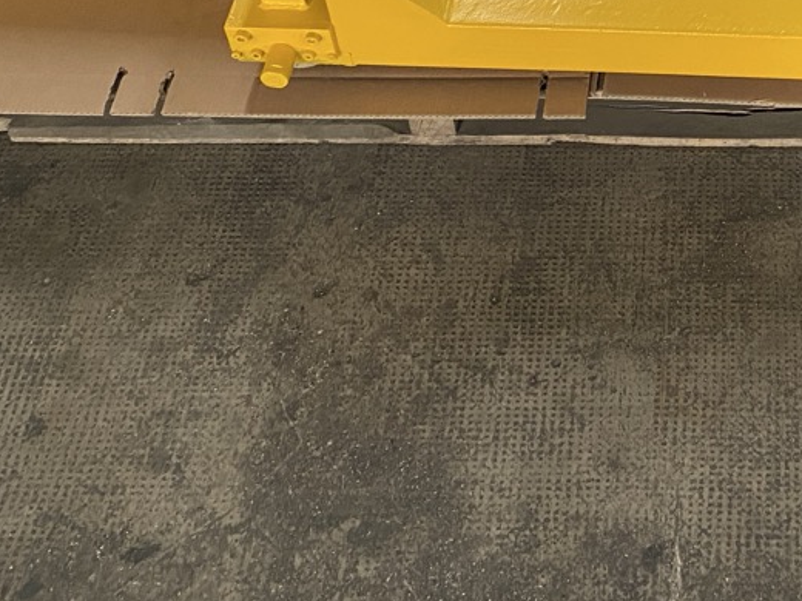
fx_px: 1483
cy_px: -108
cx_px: 733
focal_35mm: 64
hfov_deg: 29.0
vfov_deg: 21.4
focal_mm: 4.25
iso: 400
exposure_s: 1/60
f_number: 1.8
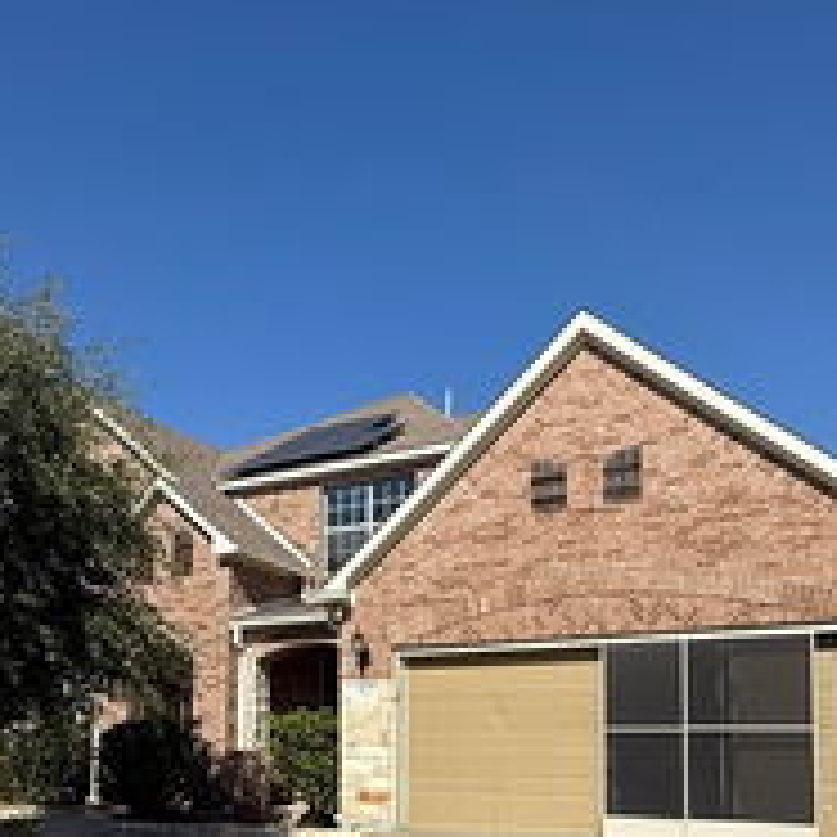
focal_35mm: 34
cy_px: 662
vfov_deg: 46.1
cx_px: 410
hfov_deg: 48.4
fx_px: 930
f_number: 2.2
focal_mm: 2.22
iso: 50
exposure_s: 1/3663
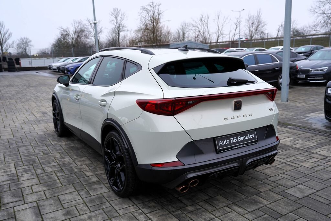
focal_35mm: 31
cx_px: 166
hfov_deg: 60.3
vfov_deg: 42.3
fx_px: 285
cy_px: 110
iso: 100
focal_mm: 31
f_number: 4
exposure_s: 1/80
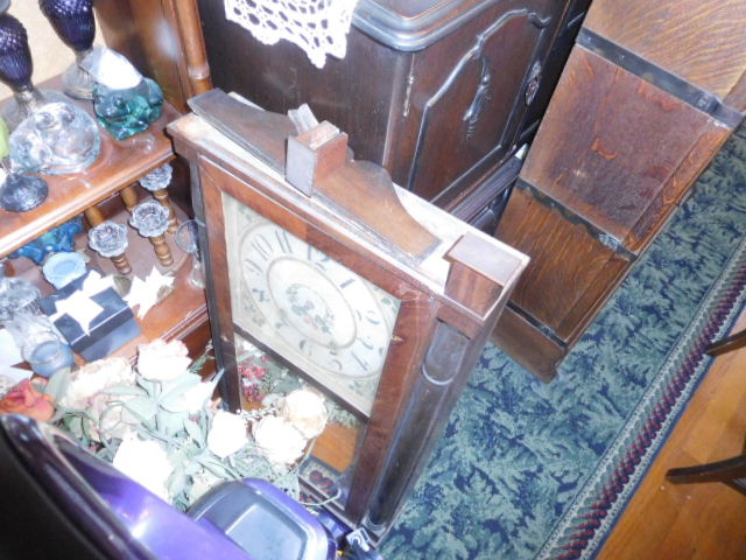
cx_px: 373
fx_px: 539
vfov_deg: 54.9
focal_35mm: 25
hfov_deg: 69.4
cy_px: 280
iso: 800
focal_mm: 4.5
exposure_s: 1/30
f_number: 3.4
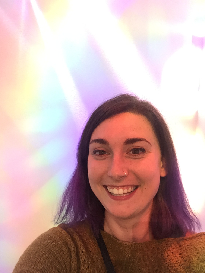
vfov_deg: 58.4
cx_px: 102
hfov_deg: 45.4
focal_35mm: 31
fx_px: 245
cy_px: 136
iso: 80
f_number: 2.2
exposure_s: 1/30
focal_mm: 2.65
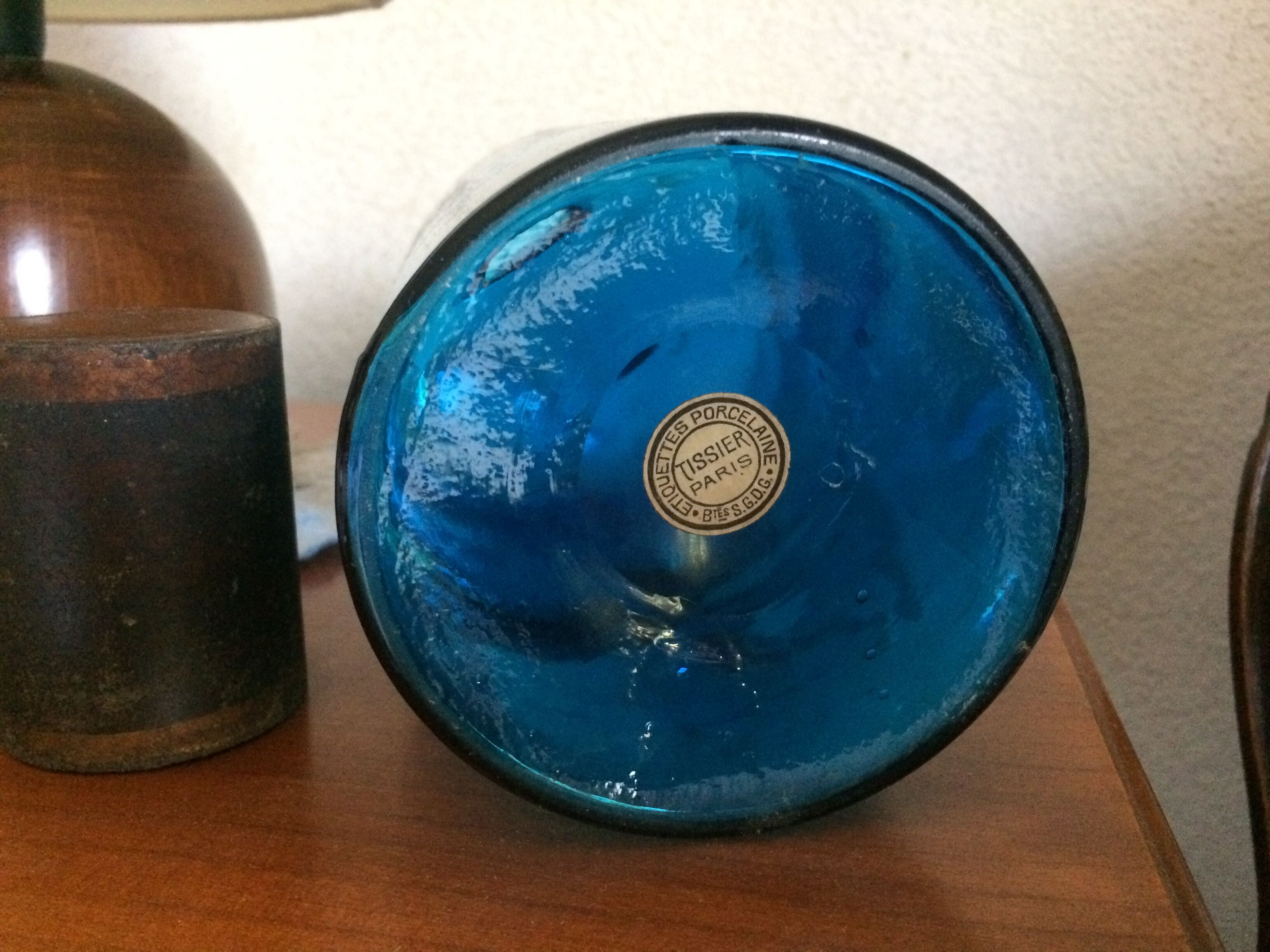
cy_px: 476
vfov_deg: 48.2
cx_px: 635
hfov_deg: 61.7
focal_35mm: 29
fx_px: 1064
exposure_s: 1/17
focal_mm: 4.15
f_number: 2.2
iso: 500
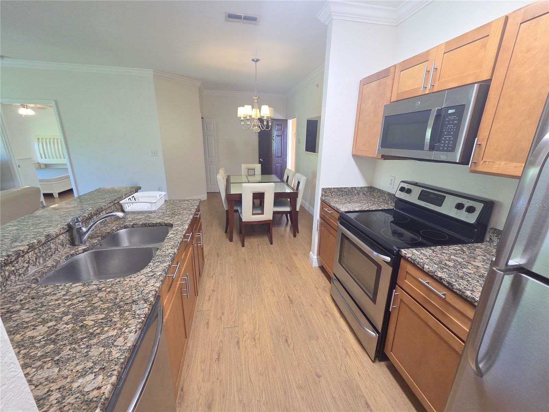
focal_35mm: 13
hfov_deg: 106.2
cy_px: 206
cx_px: 274
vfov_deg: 89.9
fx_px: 206
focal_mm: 2.2
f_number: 2.2
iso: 320
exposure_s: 1/60
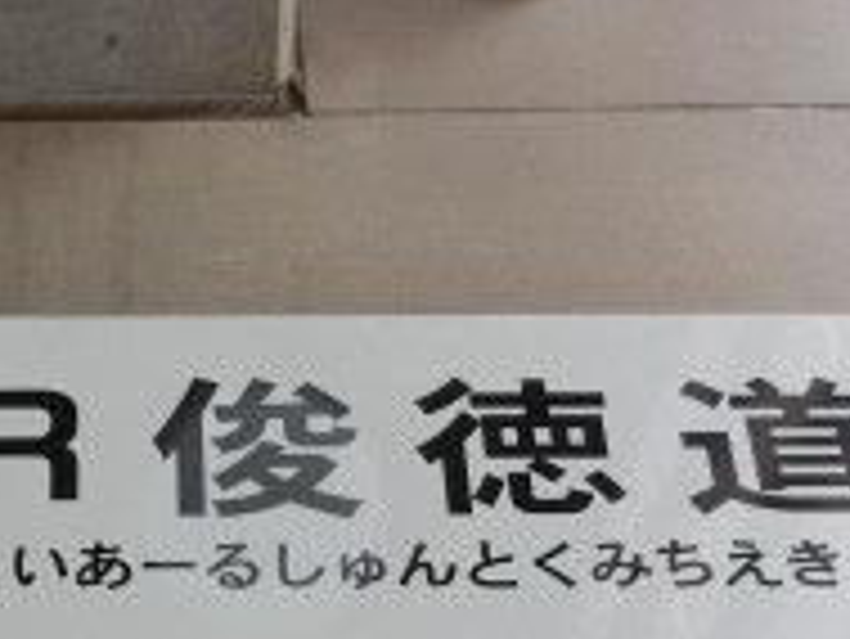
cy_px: 464
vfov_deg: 15.1
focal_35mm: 98
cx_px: 67
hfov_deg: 19.6
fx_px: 2408
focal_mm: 5.2
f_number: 3.7
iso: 250
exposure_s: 1/125
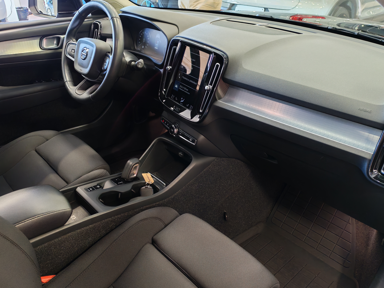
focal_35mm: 31
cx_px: 192
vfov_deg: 45.4
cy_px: 144
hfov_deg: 58.4
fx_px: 344
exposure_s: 1/50
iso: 800
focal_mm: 6.12
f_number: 1.9
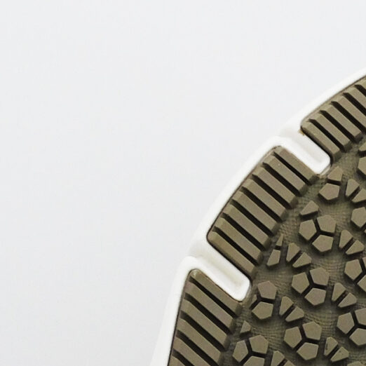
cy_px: 595
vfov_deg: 8.7
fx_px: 2333
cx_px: 505
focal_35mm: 195
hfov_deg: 8.8
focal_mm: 8
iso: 125
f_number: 3.7
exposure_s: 1/640
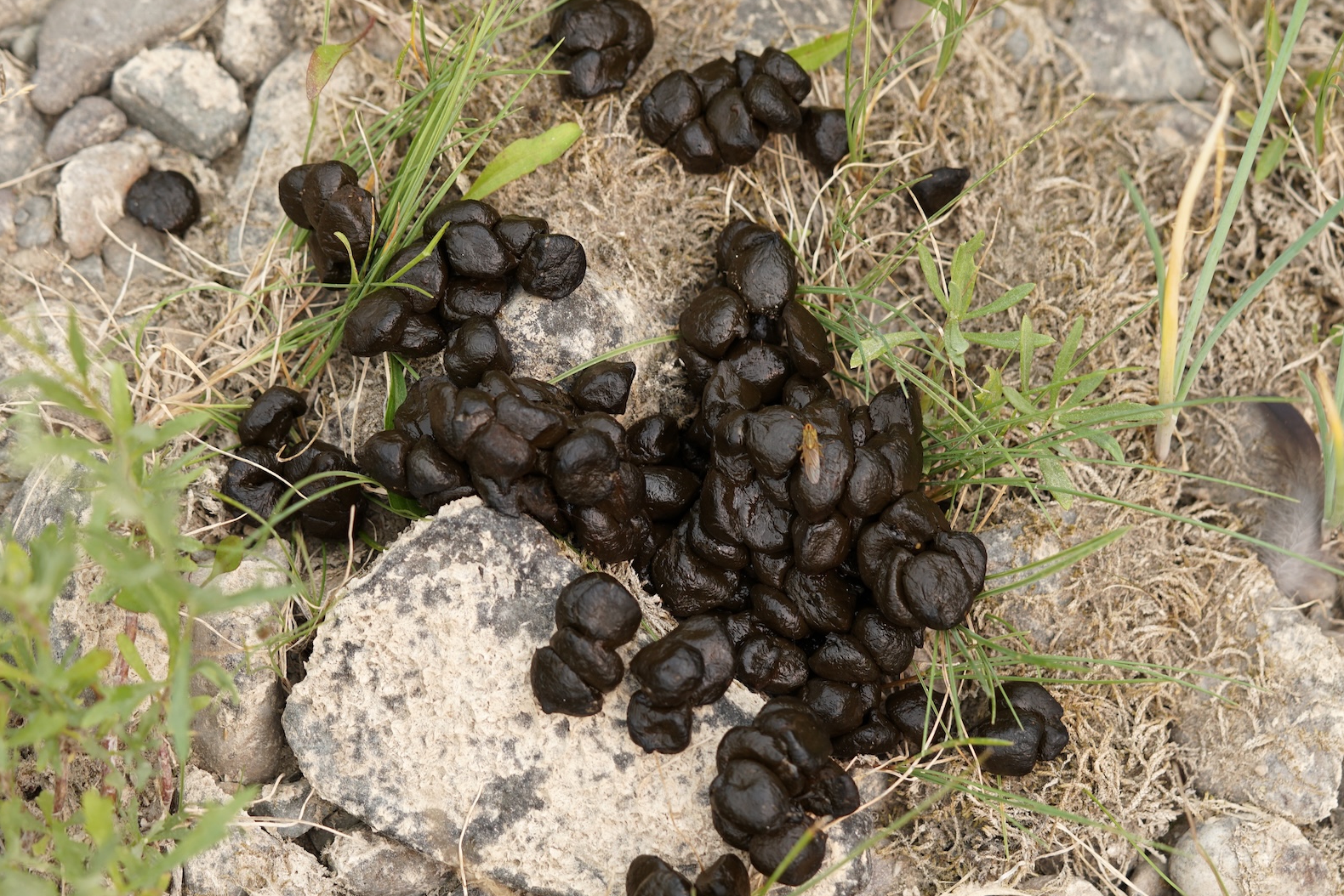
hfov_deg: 12.5
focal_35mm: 164
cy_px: 460
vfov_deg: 8.4
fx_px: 6123
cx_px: 597
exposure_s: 1/160
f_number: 4.5
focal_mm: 90
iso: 100
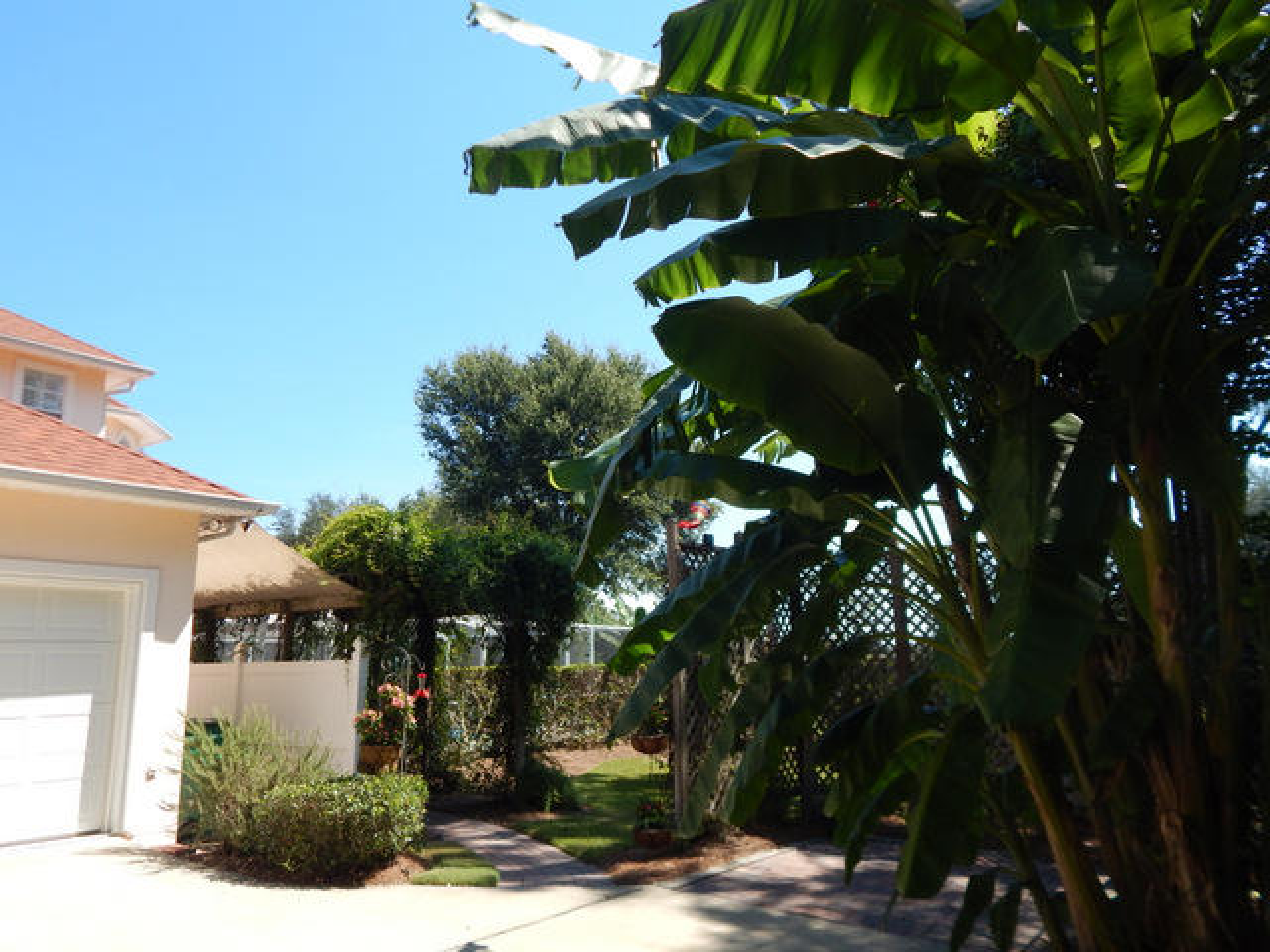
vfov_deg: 54.9
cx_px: 635
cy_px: 476
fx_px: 917
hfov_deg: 69.4
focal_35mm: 25
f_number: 3.1
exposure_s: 1/640
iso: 125
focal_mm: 4.5
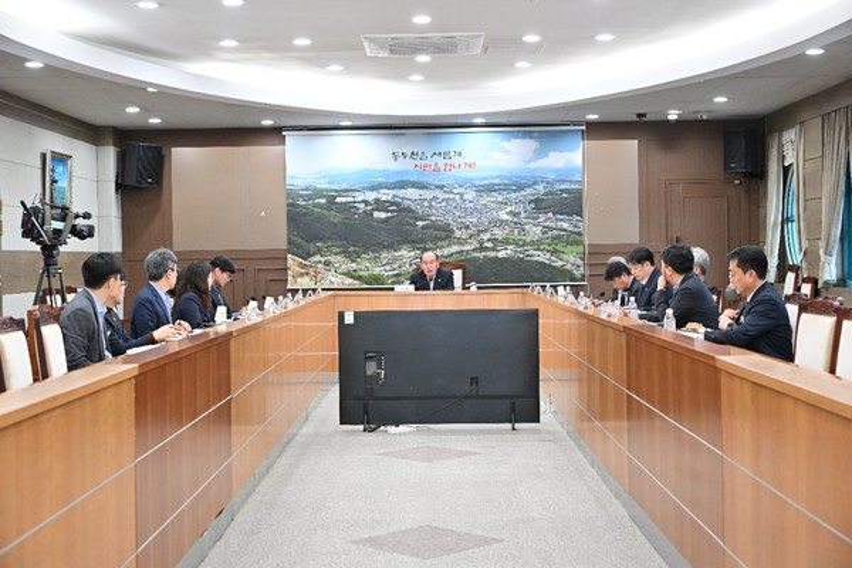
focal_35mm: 53
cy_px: 284
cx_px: 426
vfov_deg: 25.5
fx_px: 1254
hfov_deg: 37.5
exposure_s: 1/125
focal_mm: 53
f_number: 6.3
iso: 4000
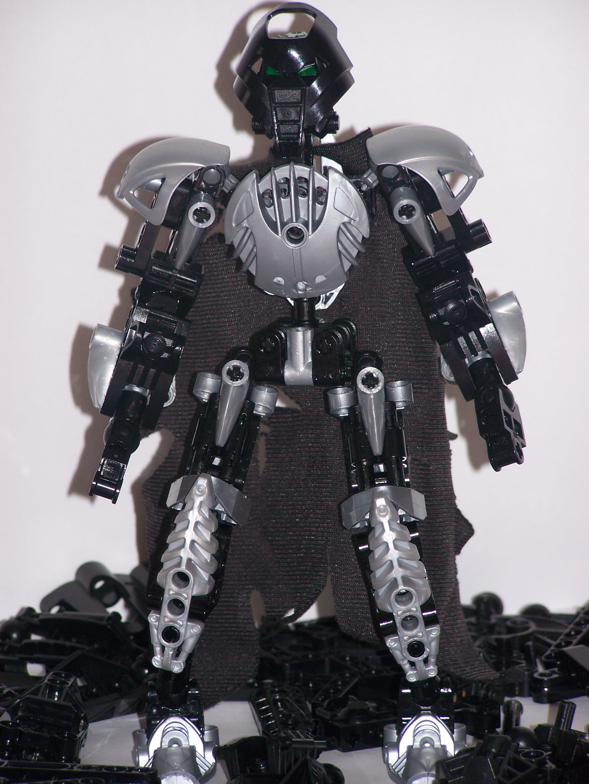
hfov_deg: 7.1
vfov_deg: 9.5
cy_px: 392
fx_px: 4736
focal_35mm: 209
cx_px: 294
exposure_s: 1/160
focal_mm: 34.6
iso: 80
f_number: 3.2
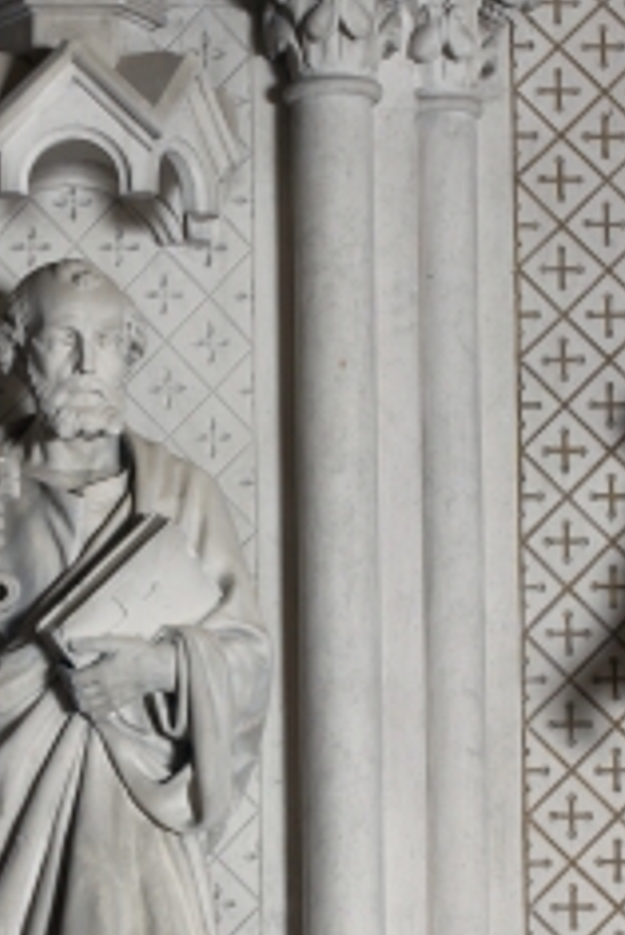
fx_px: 3224
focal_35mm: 124
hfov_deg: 11.0
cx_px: 143
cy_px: 748
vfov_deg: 16.4
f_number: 11
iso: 100
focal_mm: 38
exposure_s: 1/80
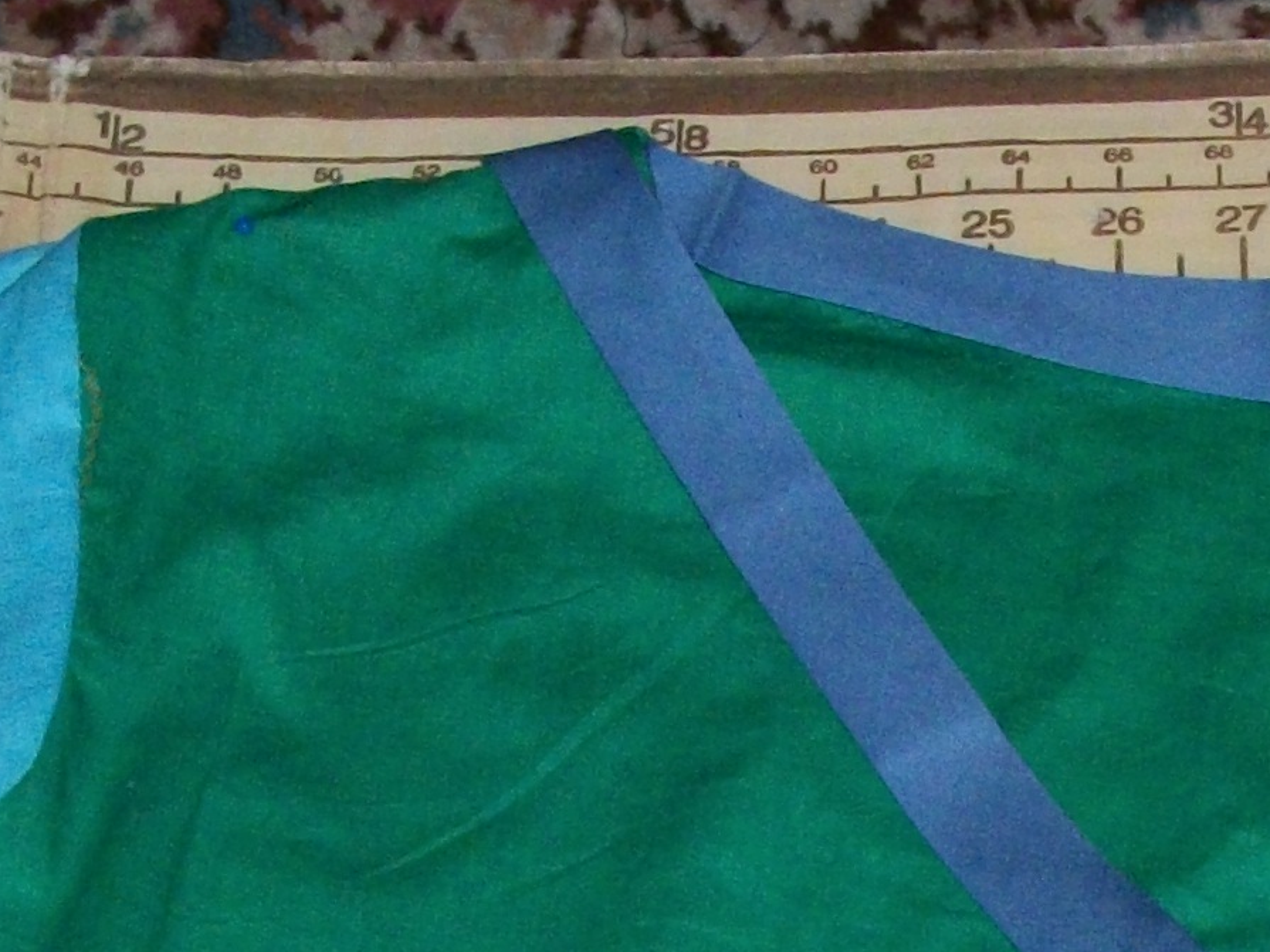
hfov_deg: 13.7
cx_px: 1022
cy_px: 1854
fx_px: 5246
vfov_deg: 9.7
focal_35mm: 143
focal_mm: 5.7
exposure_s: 1/30
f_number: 2.9
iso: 160
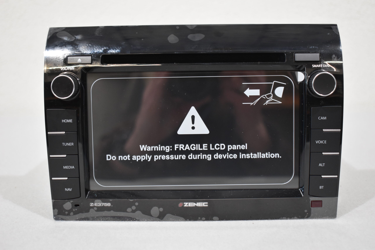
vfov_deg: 26.5
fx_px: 531
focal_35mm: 51
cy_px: 125
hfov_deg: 38.9
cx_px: 188
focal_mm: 34
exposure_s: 1/125
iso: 1100
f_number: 4.5
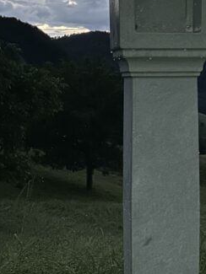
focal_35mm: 82
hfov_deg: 17.9
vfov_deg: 23.5
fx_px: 650
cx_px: 146
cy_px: 216
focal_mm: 5.7
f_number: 1.5
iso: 640
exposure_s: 1/16
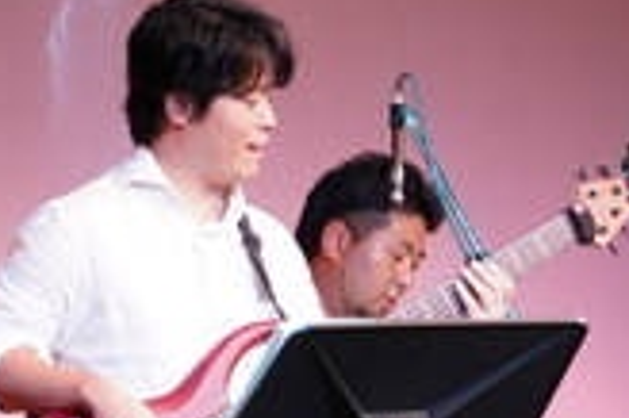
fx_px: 7174
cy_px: 677
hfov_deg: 5.0
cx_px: 1020
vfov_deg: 3.3
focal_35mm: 411
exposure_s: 1/60
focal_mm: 105
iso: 1250
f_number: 4
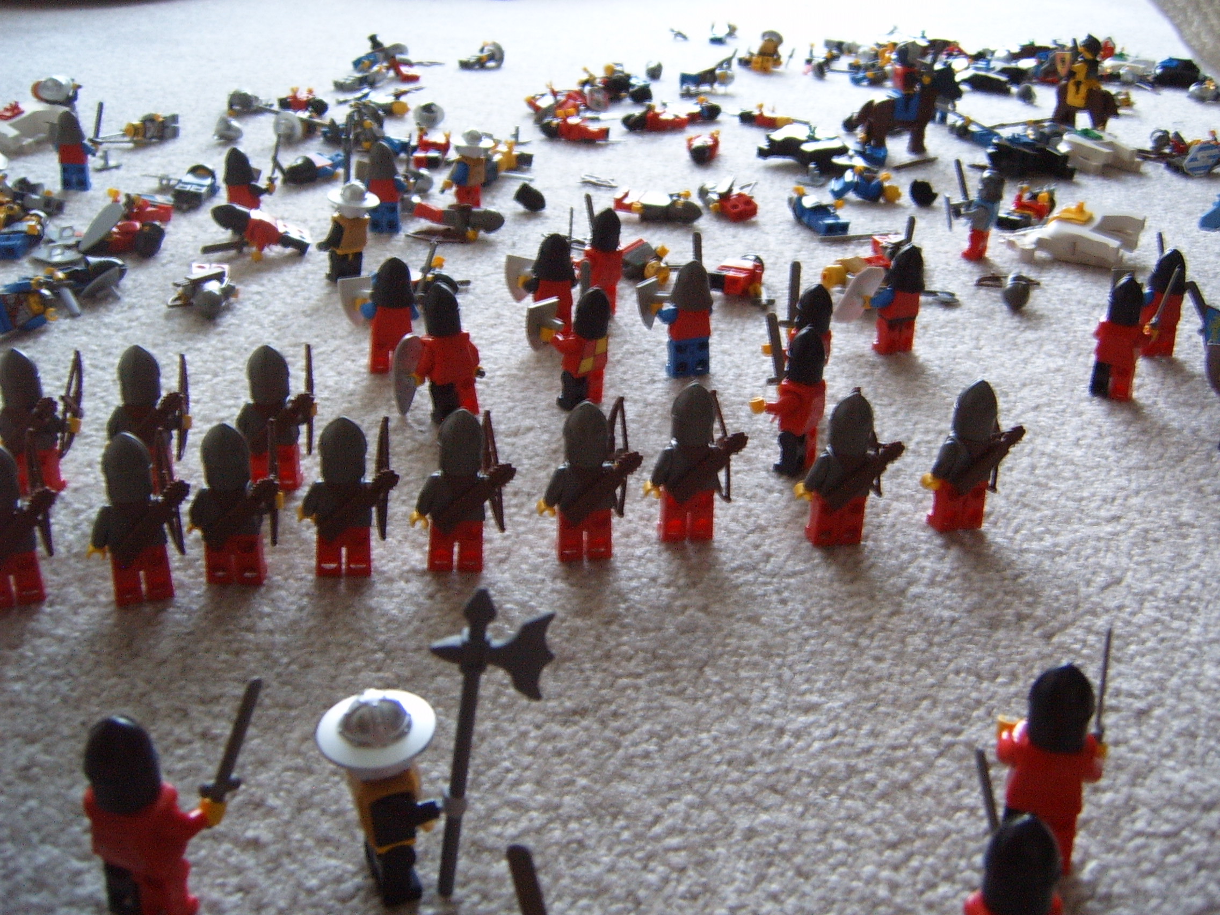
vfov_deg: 38.7
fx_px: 1304
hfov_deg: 50.1
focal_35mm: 37
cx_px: 610
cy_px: 458
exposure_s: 1/4
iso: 141
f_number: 2.9
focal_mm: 6.2
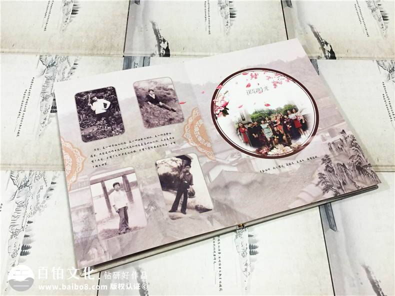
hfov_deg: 61.7
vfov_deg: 48.2
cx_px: 198
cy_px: 148
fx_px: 331
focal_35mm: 29
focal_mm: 4.15
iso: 200
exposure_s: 1/33
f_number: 2.2
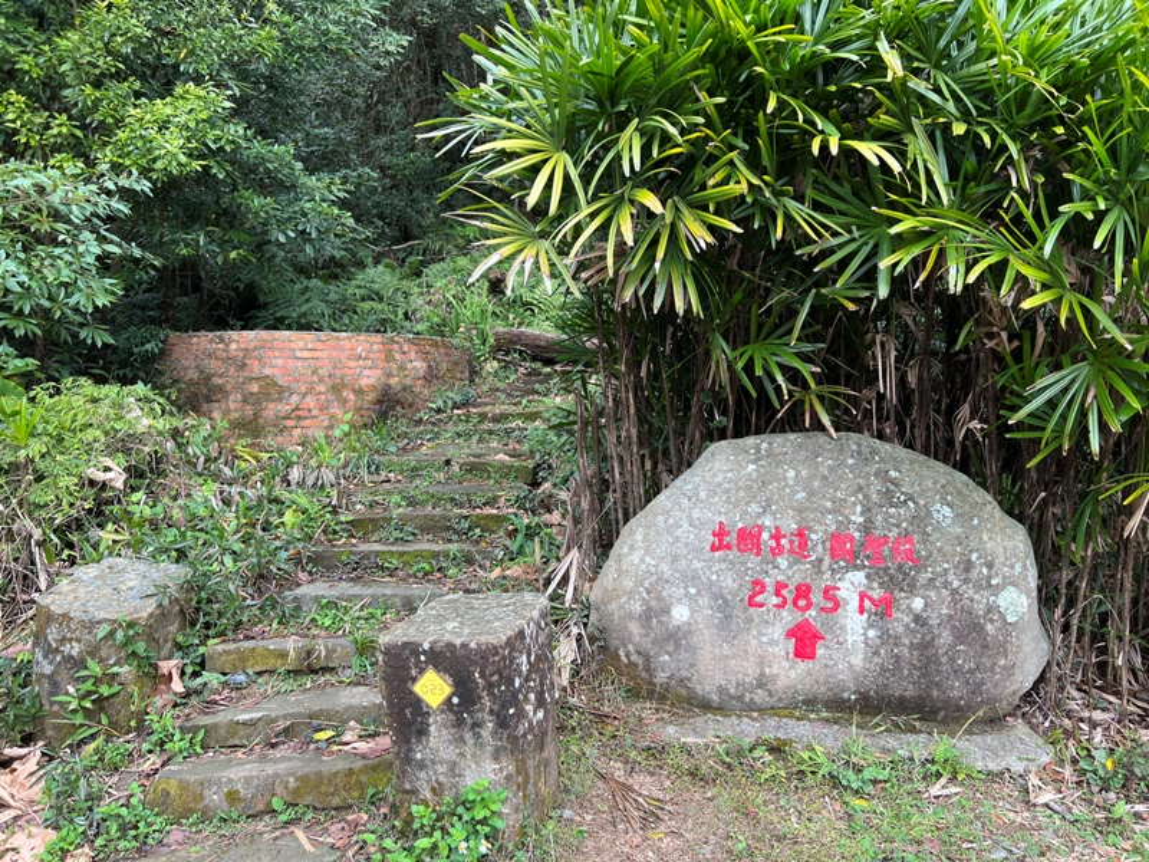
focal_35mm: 26
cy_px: 431
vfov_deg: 53.1
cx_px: 574
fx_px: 863
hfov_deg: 67.3
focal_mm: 5.7
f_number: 1.5
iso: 32
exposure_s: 1/136
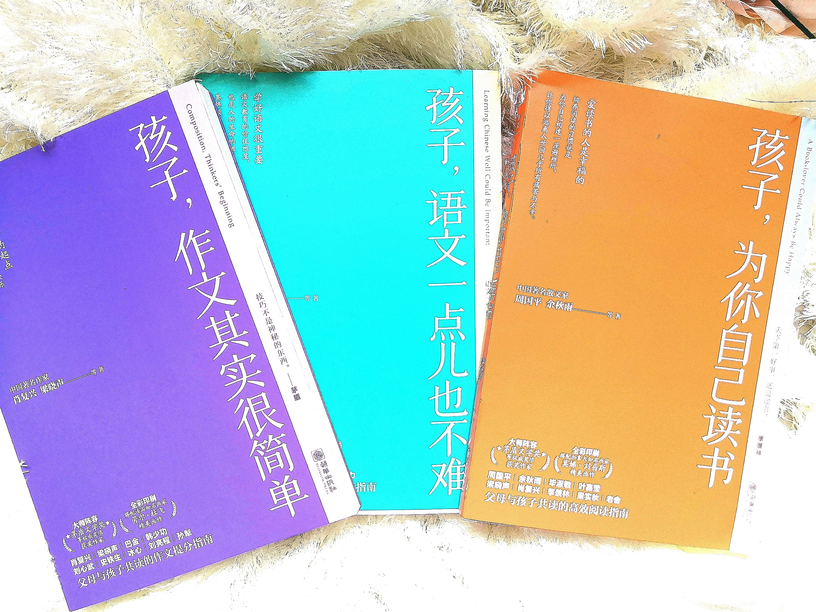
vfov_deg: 51.4
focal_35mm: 27
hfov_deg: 65.3
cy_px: 306
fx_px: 636
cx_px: 408
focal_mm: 3.95
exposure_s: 1/50
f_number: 1.8
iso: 160
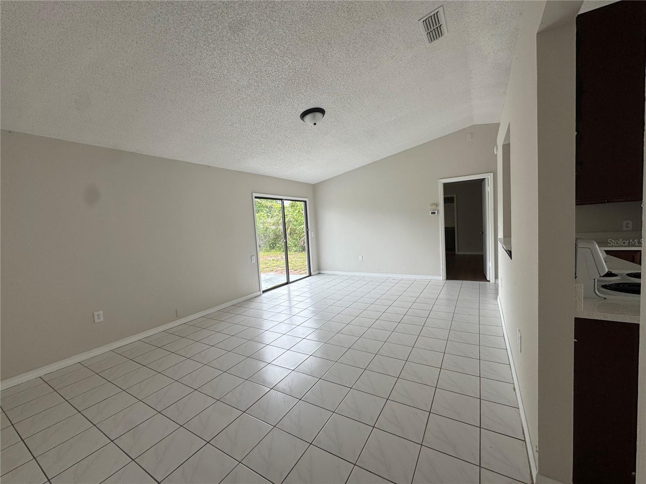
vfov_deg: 85.7
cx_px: 323
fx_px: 261
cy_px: 242
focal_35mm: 14
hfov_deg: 102.1
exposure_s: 1/149
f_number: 2.2
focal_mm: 2.22
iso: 40
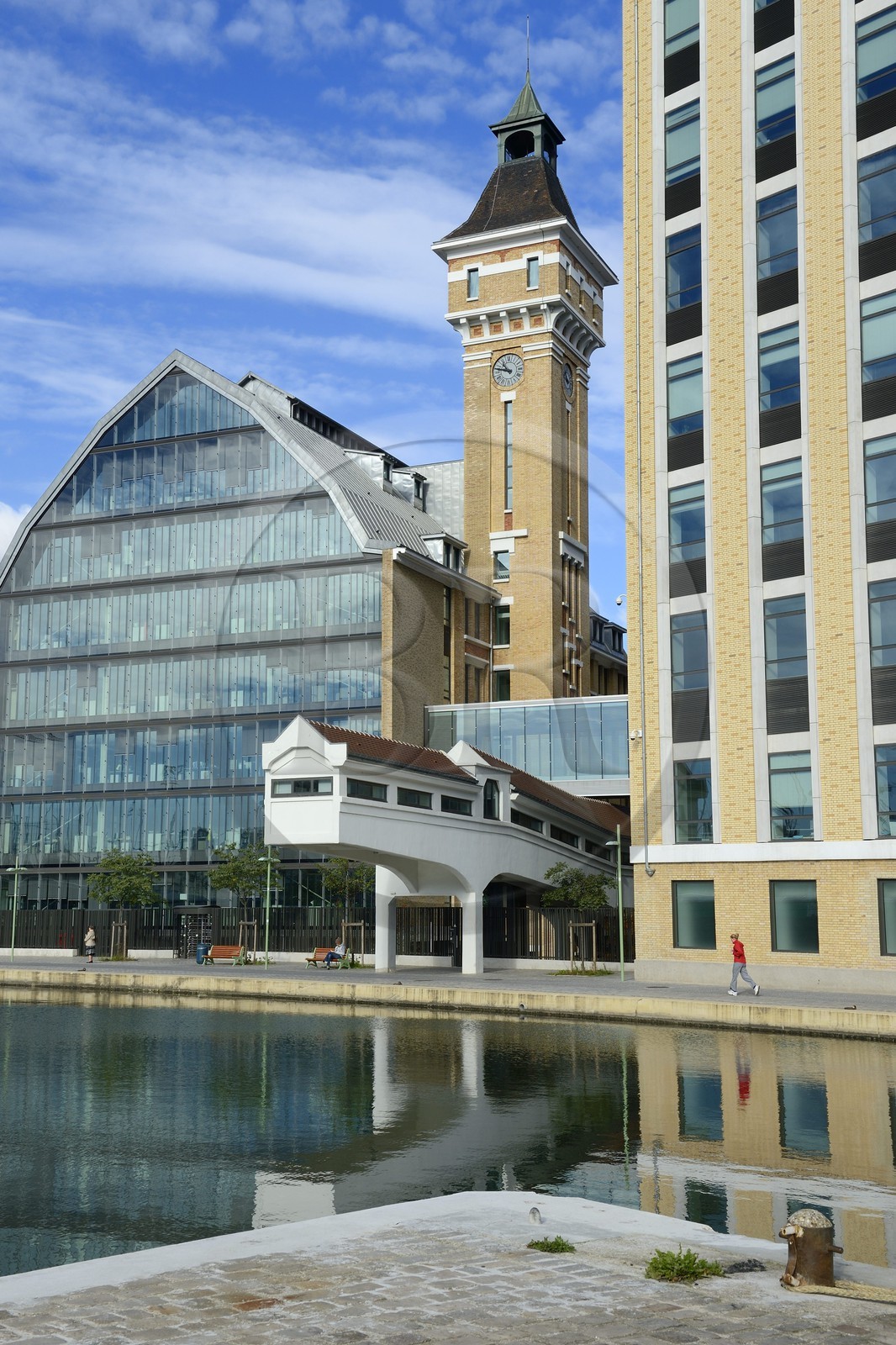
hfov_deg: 35.0
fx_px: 1419
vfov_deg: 50.7
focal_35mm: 38
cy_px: 672
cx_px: 448
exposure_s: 1/320
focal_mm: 38
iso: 200
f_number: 10
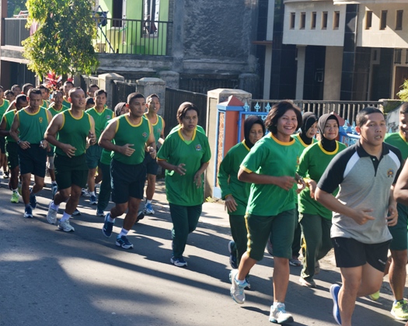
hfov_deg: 26.4
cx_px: 174
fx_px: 869
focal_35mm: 72
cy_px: 164
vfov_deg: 21.3
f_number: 8
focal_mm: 42
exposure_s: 1/125
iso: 160
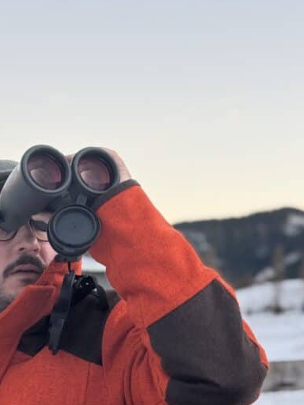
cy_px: 382
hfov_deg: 15.4
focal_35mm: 96
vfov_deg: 20.0
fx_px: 1124
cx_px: 163
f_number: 1.78
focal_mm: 6.76
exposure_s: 1/121
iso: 50
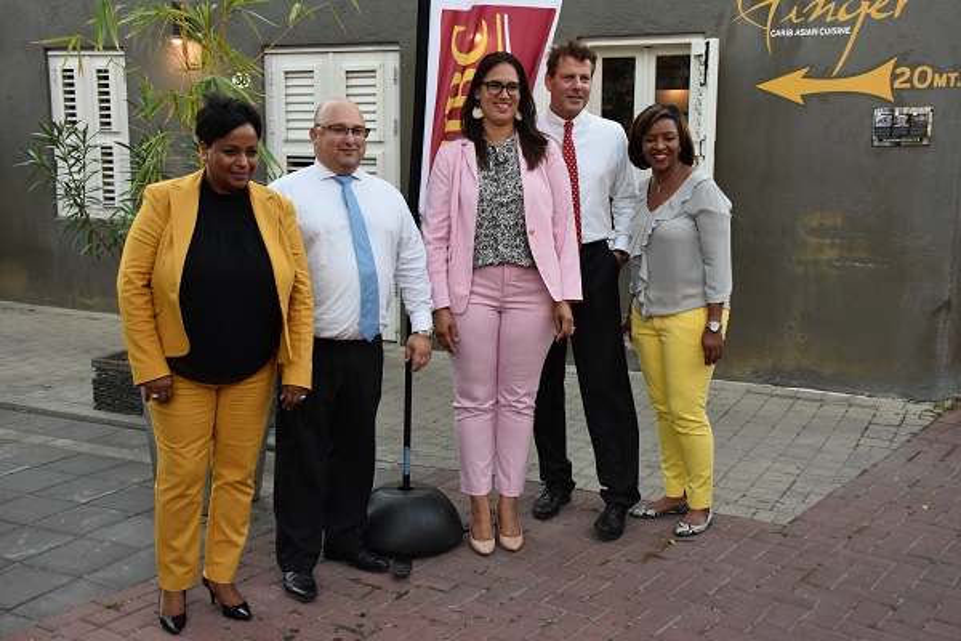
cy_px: 320
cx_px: 480
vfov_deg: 31.9
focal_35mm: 42
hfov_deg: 46.4
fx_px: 1121
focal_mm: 28
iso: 800
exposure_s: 1/100
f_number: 5
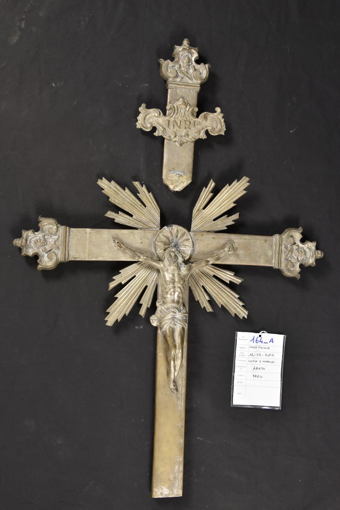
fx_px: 595
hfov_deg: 31.9
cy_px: 255
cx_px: 170
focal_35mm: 42
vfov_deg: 46.4
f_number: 4
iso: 900
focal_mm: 28
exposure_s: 1/60
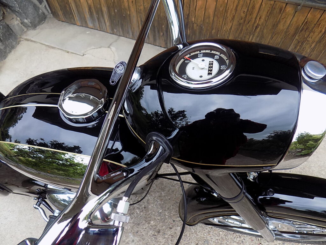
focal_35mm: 23
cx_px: 163
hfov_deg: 73.9
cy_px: 122
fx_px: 217
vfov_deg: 58.9
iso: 80
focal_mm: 4
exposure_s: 1/50
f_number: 3.1
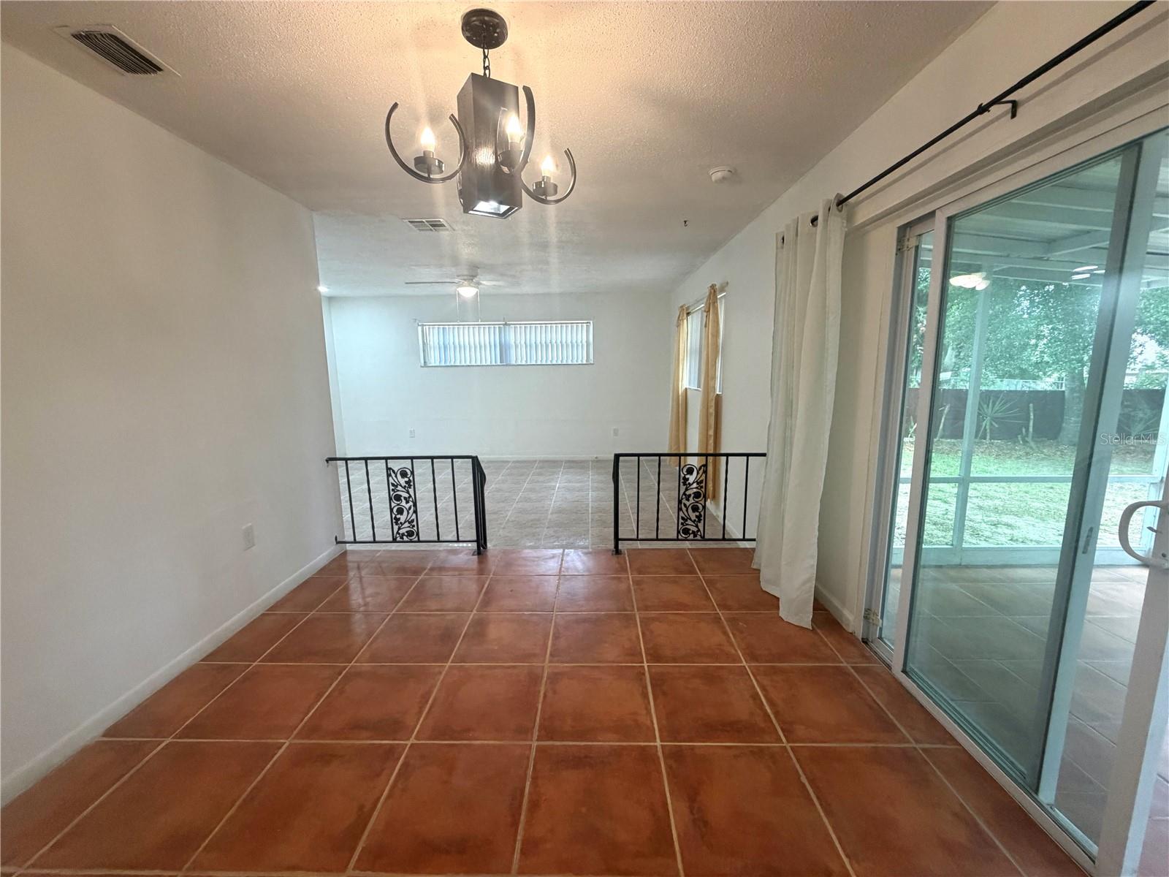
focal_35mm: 14
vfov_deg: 85.7
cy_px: 438
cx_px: 584
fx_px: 473
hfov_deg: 102.1
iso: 320
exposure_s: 1/120
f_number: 2.2
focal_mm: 2.22
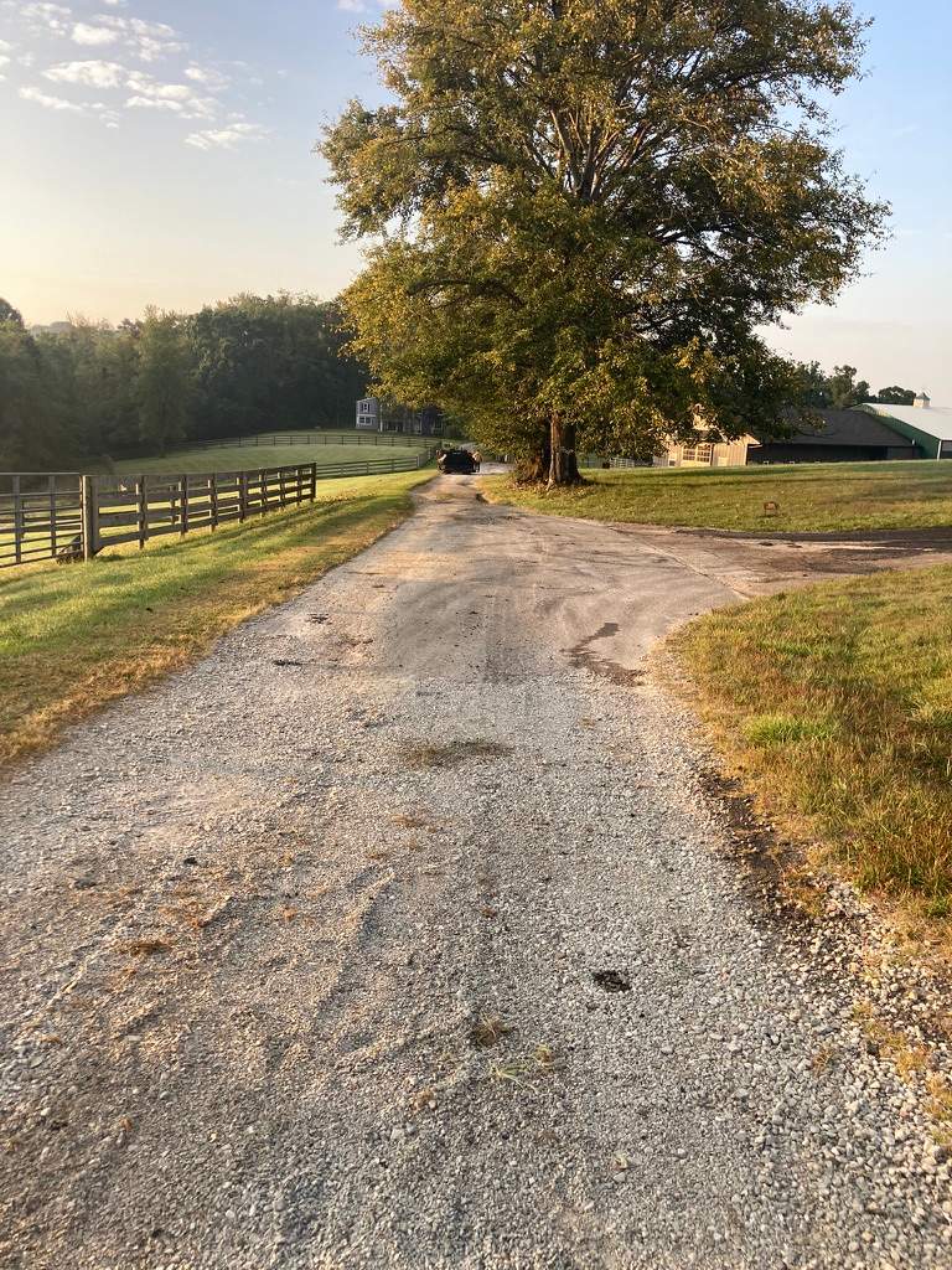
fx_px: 1027
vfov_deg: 63.4
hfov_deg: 49.7
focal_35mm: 28
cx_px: 476
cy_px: 635
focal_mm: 3.99
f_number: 1.8
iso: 20
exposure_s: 1/262
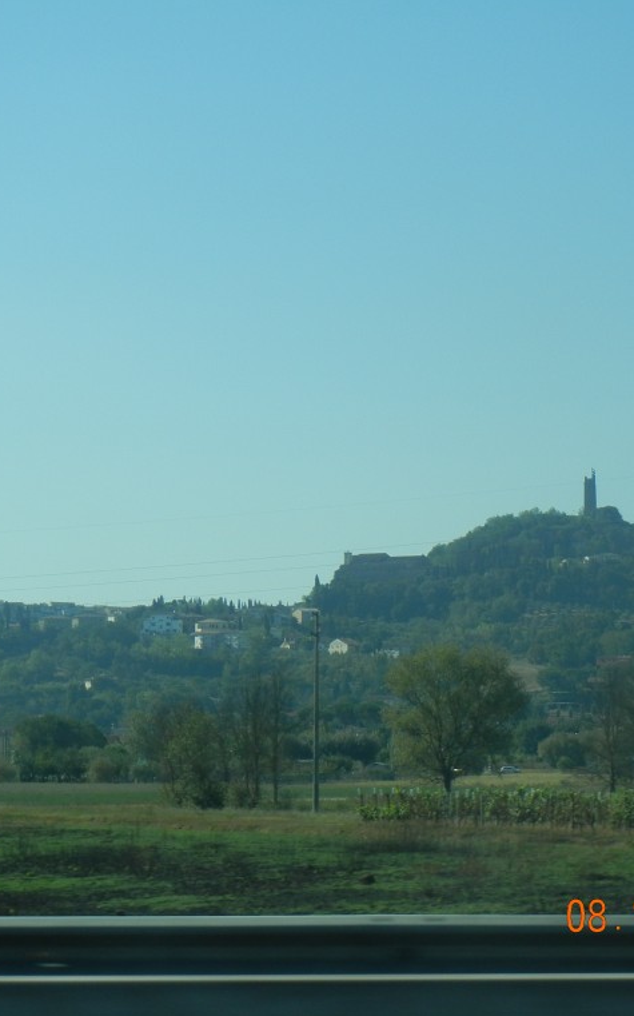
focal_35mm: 127
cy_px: 510
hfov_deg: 10.3
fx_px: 3514
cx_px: 303
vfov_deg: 16.4
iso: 160
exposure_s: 1/287
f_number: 8.8
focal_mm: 16
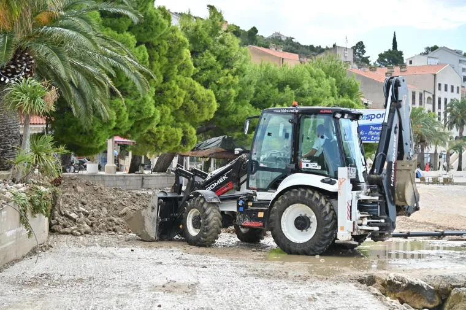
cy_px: 155
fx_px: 970
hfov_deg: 27.0
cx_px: 233
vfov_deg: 18.1
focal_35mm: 75
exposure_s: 1/2000
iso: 400
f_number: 4
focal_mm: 75
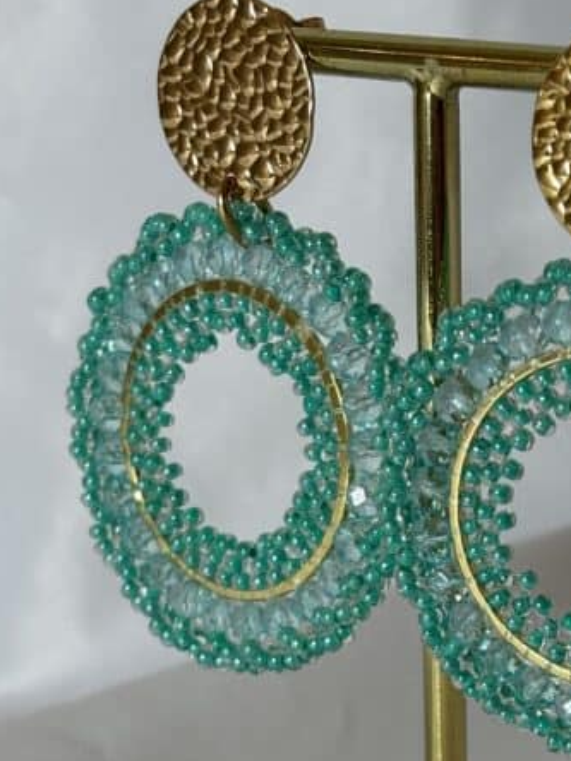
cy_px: 699
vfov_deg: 16.2
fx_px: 2639
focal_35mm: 120
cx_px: 514
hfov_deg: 12.3
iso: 25
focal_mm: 5.96
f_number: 1.6
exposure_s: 1/100
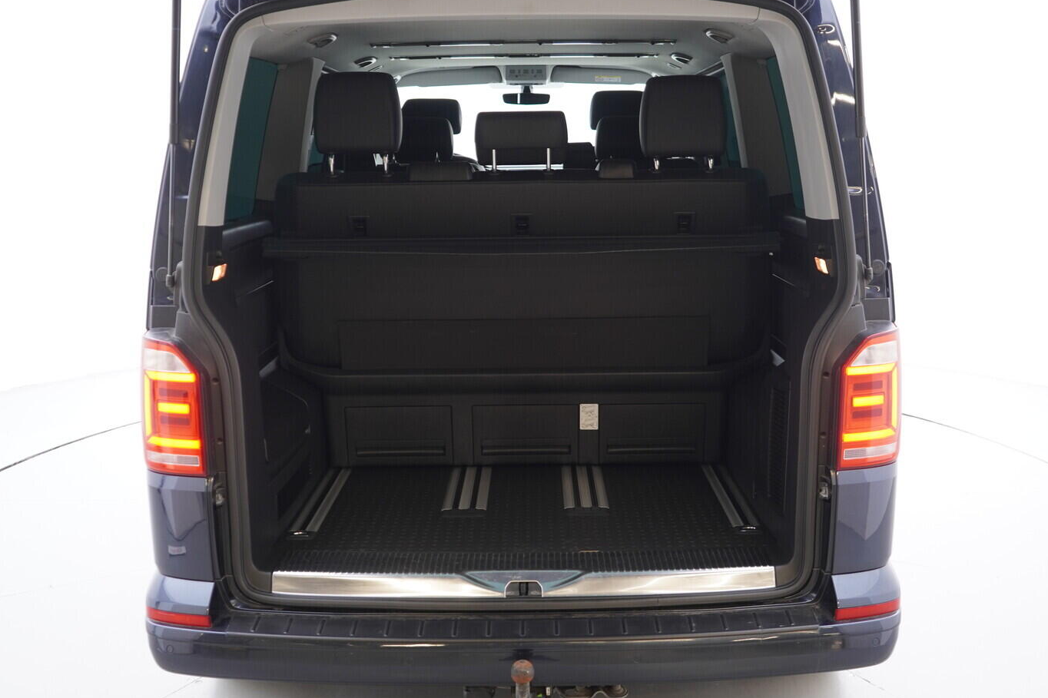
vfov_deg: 35.0
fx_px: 1106
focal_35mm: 38
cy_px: 339
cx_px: 536
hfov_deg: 50.7
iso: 200
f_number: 2.8
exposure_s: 1/40
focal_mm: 24
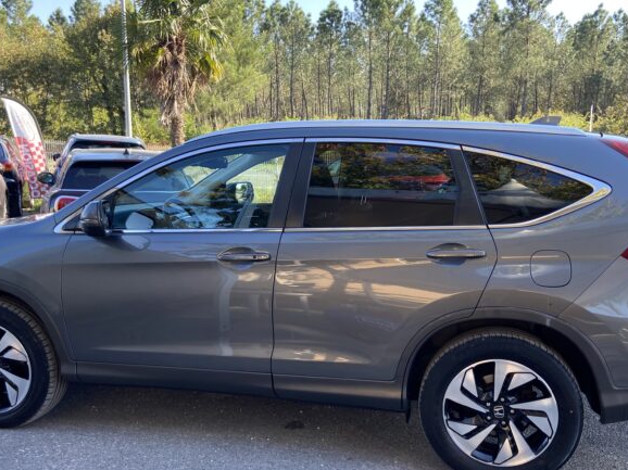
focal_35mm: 36
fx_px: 653
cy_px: 256
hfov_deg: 51.4
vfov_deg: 39.6
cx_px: 321
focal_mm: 4.25
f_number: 1.8
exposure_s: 1/249
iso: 32
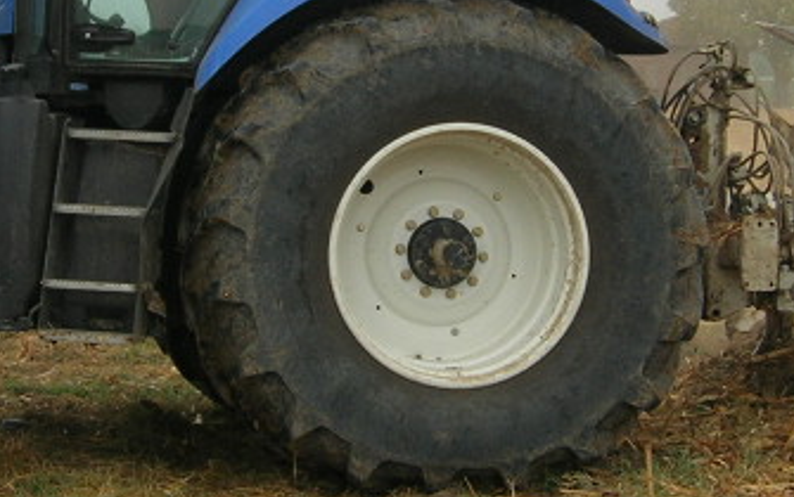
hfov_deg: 17.0
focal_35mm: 123
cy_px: 185
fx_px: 2664
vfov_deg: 10.7
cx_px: 393
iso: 64
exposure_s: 1/176
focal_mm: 7.8
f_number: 2.8
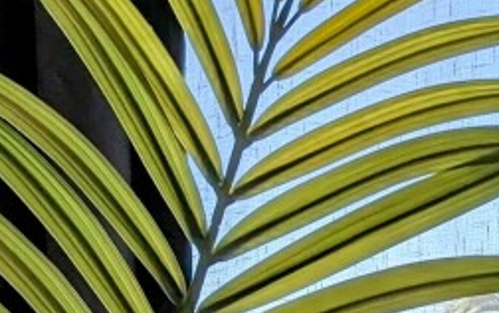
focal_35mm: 101
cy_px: 504
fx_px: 1375
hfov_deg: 20.6
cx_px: 267
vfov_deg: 12.2
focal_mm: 2.35
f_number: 2.2
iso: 45
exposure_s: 1/258
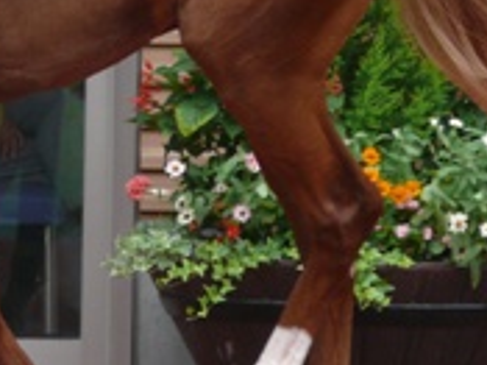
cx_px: -45
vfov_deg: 1.8
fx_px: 11332
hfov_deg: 2.5
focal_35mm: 806
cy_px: 21
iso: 100
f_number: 3.6
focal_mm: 55.2
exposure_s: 1/500
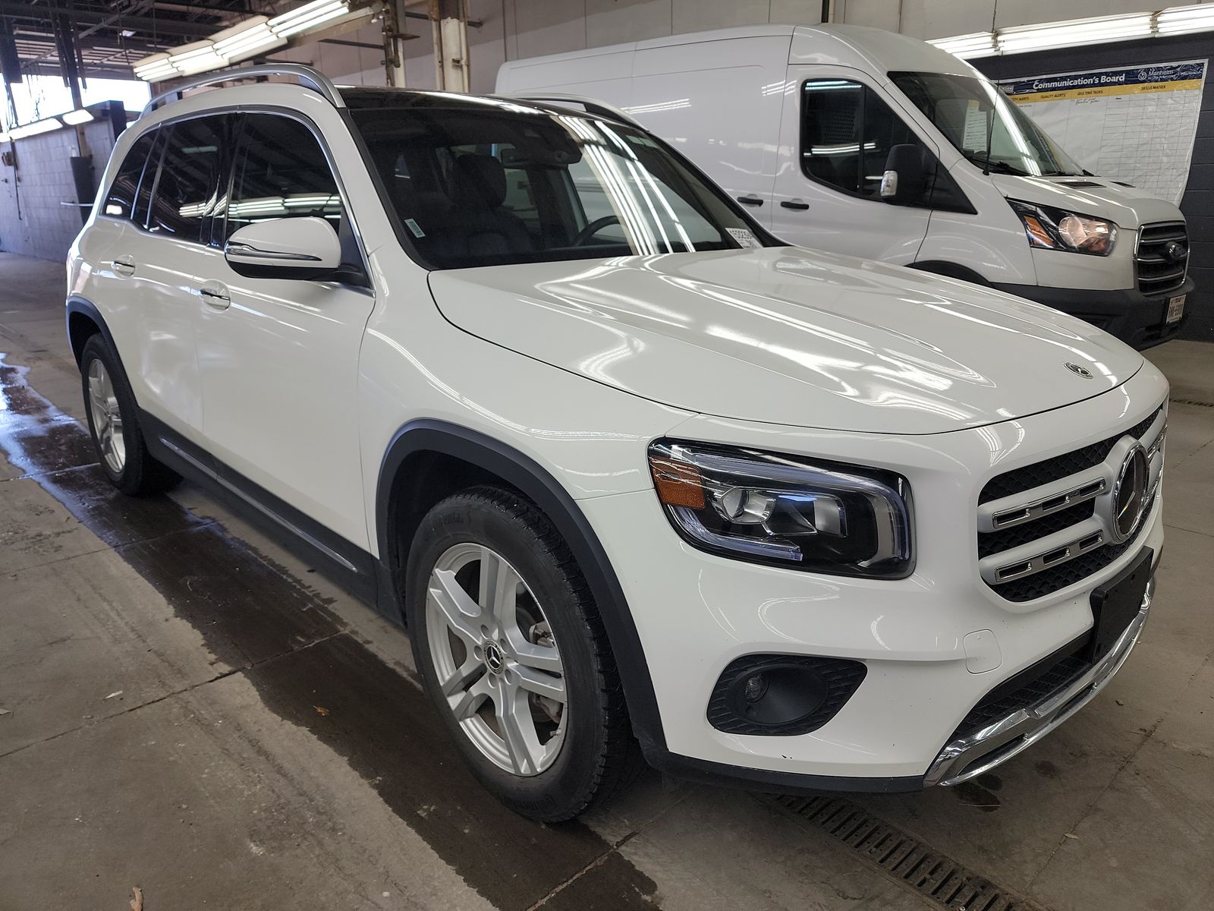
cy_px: 456
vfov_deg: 56.8
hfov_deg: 71.6
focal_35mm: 24
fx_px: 842
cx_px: 607
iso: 70
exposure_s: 1/119
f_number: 1.8
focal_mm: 6.7
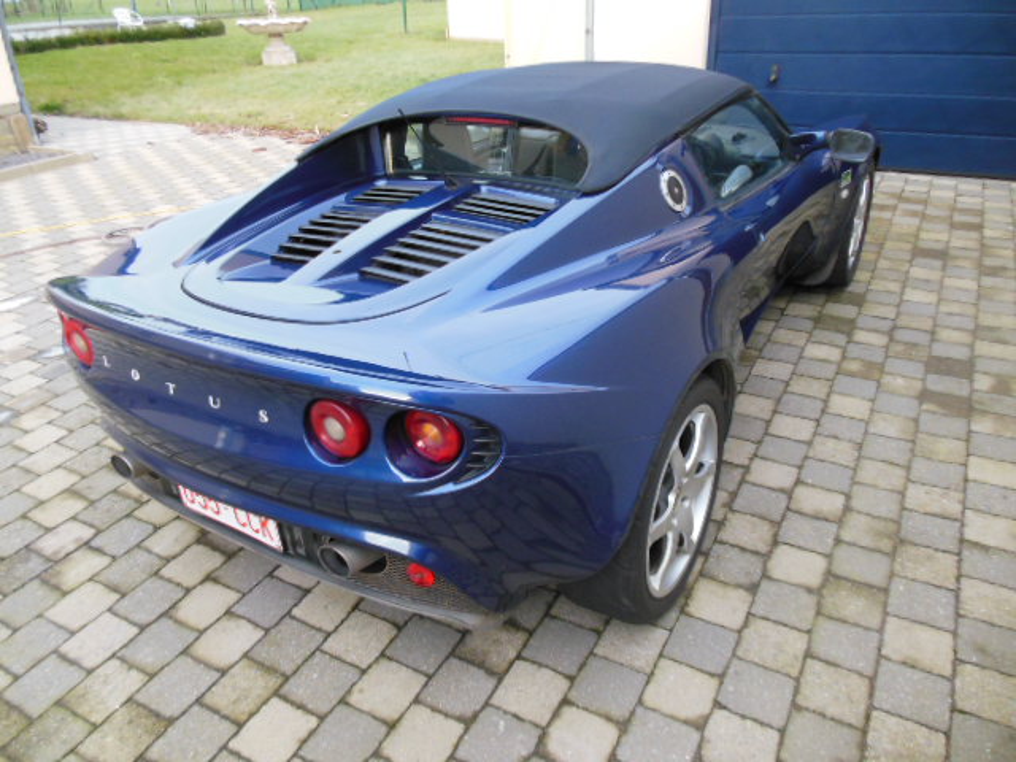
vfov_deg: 54.9
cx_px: 508
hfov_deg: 69.4
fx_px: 734
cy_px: 381
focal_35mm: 25
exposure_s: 1/200
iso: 400
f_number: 3.2
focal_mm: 4.5
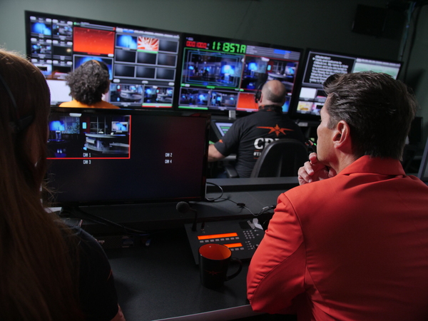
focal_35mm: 26
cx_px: 214
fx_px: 321
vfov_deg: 53.1
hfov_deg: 67.3
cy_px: 160
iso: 800
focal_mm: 13
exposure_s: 1/50
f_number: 2.8
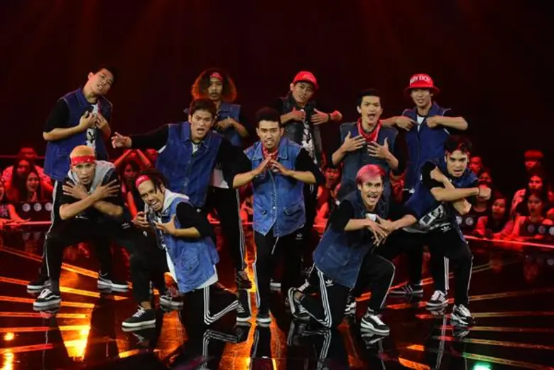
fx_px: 1848
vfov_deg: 11.4
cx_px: 277
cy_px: 185
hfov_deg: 17.1
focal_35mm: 120
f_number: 3.5
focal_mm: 80
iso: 6400
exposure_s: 1/1000
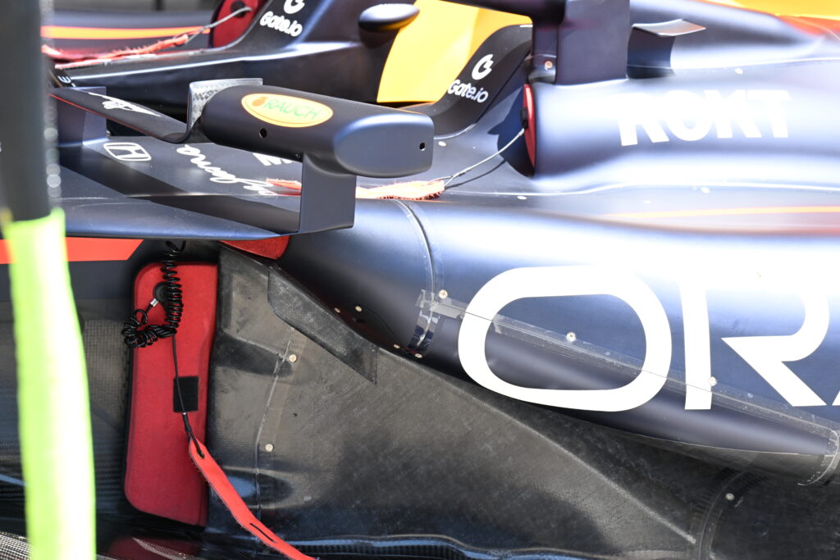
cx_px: 420
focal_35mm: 200
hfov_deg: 10.3
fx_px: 4667
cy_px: 280
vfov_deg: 6.9
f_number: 10
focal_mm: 200
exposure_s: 1/320
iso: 1000
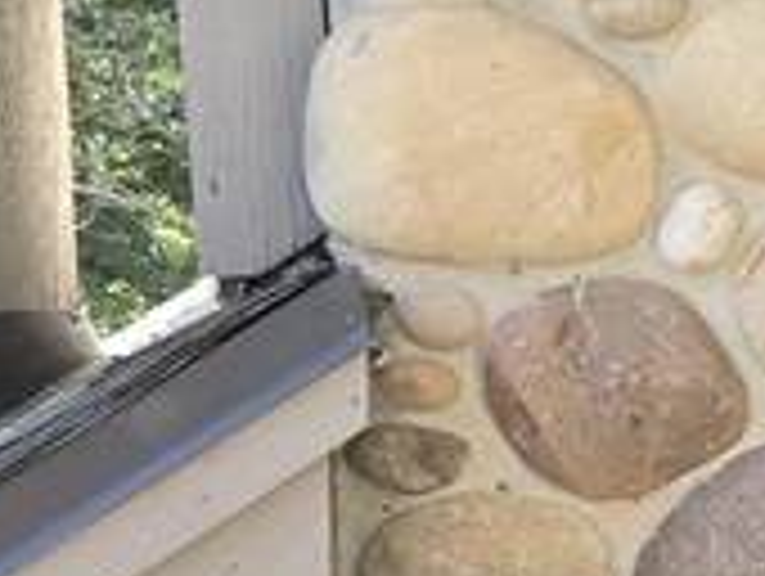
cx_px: 2362
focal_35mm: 173
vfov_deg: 8.6
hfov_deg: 9.0
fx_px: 3829
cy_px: 562
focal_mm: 6.3
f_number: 1.7
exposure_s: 1/180
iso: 64
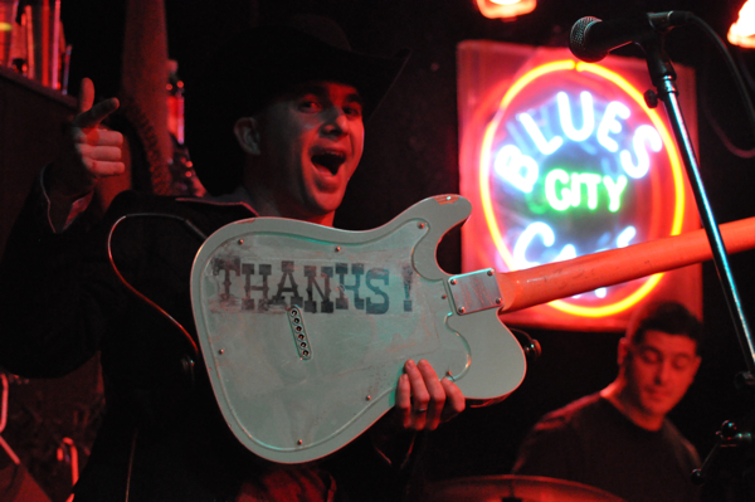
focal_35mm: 105
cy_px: 251
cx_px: 378
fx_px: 2200
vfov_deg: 13.0
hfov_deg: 19.5
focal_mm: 70
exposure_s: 1/60
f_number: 4.5
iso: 3200
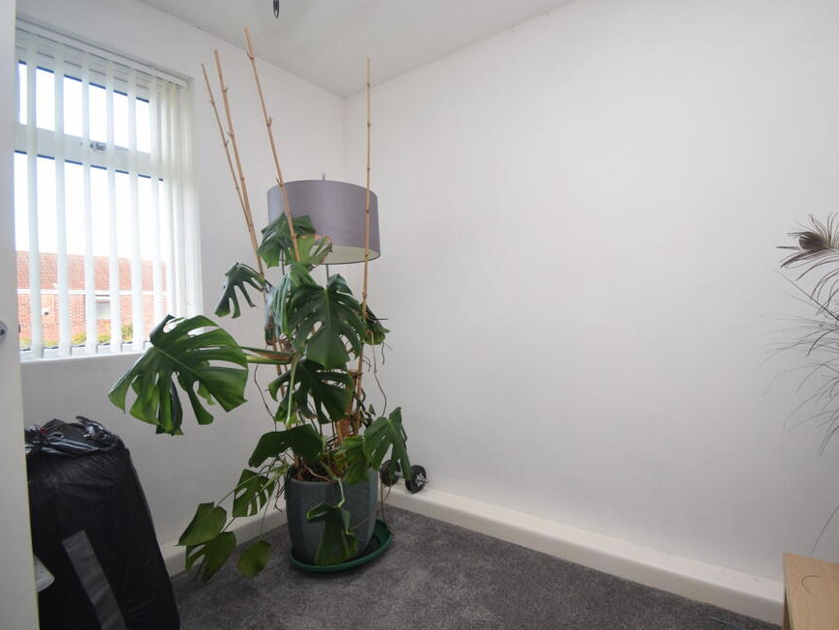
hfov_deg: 90.5
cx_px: 473
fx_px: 412
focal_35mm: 17
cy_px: 323
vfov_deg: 74.7
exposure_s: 1/80
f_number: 4.5
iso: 400
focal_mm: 10
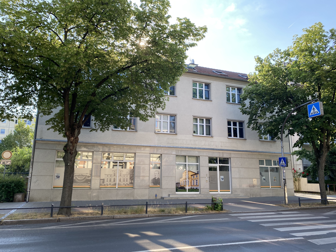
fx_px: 252
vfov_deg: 53.1
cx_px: 168
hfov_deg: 67.3
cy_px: 126
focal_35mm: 26
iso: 32
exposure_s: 1/706
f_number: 1.8
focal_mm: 4.25
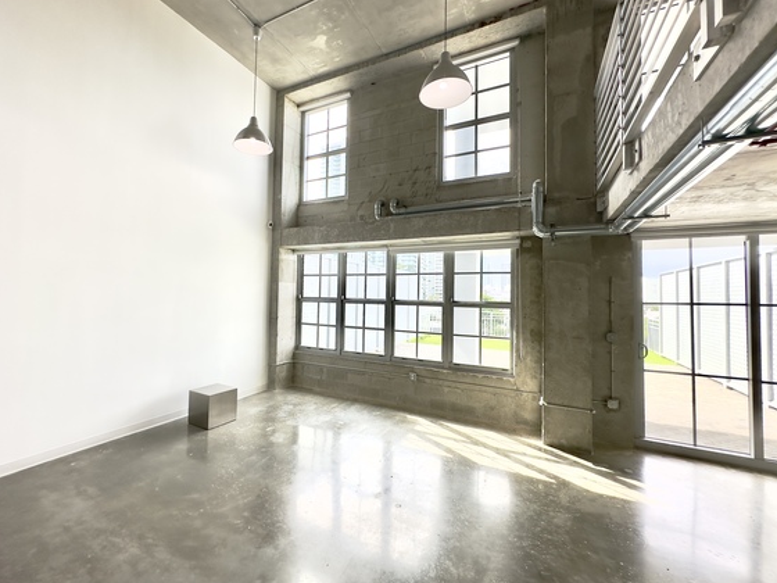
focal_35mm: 15
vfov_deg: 81.7
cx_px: 368
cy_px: 286
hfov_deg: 98.1
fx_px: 337
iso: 50
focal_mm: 2.22
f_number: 2.2
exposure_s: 1/236
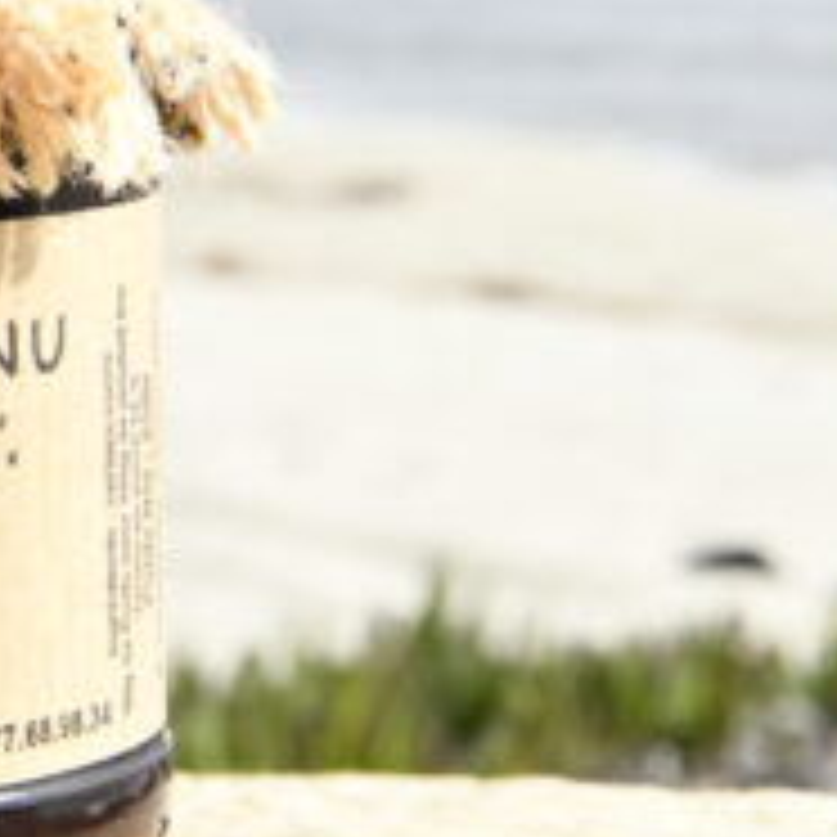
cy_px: 176
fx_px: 4350
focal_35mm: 159
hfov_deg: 10.7
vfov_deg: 11.0
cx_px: -270
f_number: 22
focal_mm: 58
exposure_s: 1/4000
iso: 12800
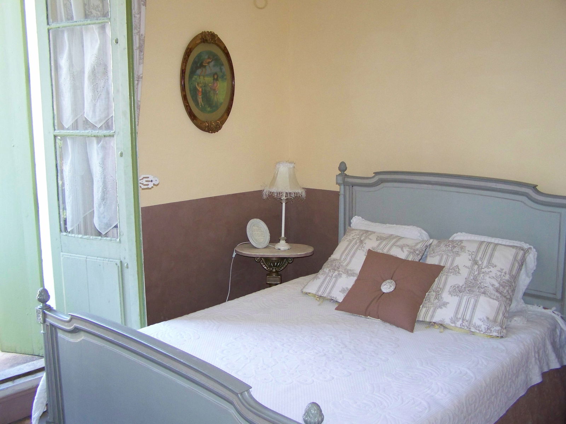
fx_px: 621
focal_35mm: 38
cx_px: 283
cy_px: 212
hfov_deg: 49.0
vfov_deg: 37.7
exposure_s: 1/60
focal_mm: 6.3
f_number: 2.8
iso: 200
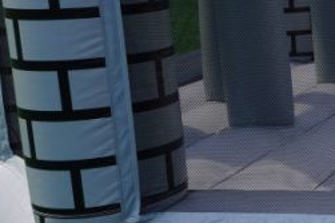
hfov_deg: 16.1
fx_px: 911
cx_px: 671
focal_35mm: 98
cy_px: 91
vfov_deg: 13.9
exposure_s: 1/160
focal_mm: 16
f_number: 10
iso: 100
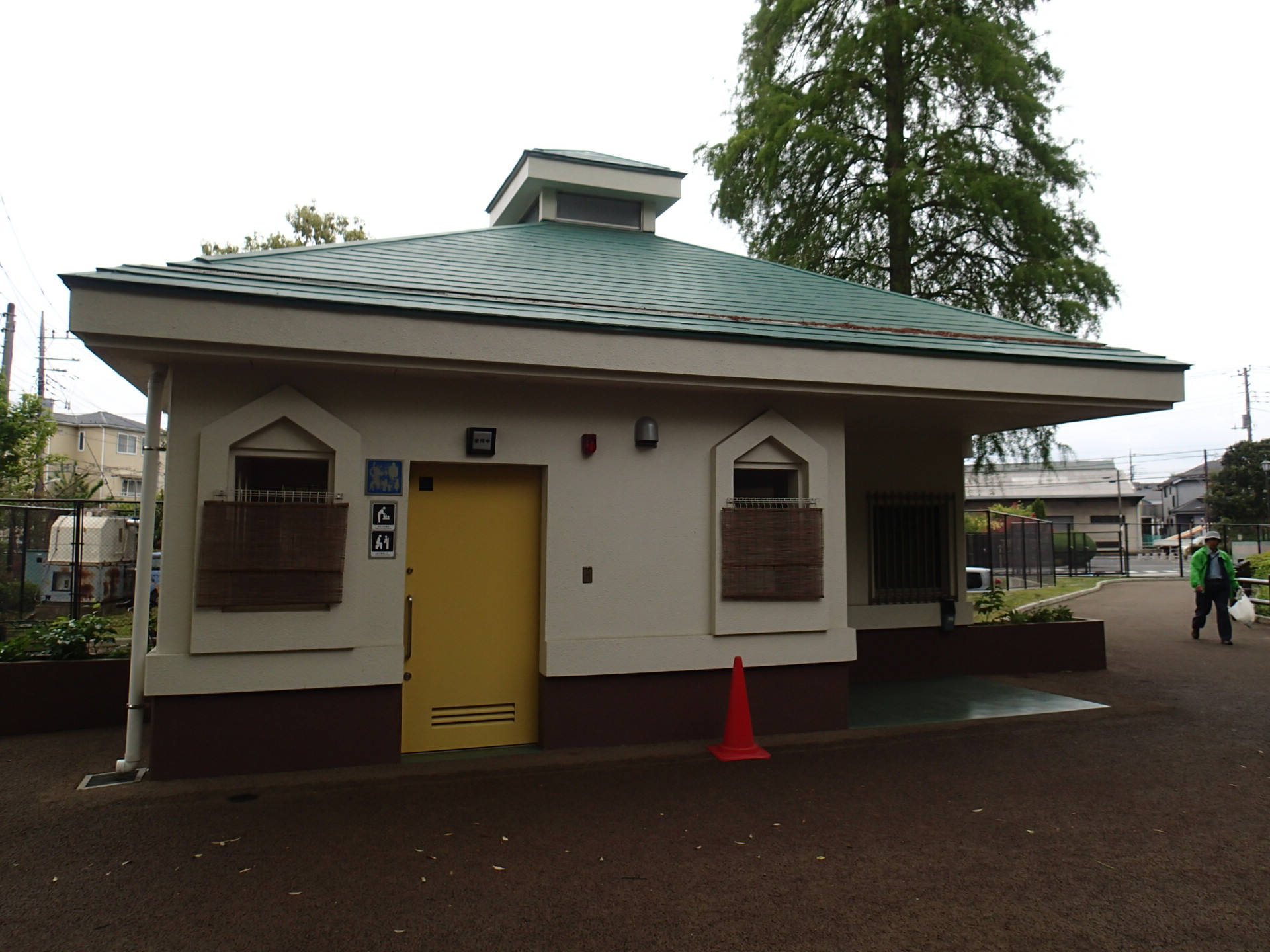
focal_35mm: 25
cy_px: 476
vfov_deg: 54.9
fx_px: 917
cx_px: 635
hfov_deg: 69.4
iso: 100
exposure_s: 1/320
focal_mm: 4.5
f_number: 2.8
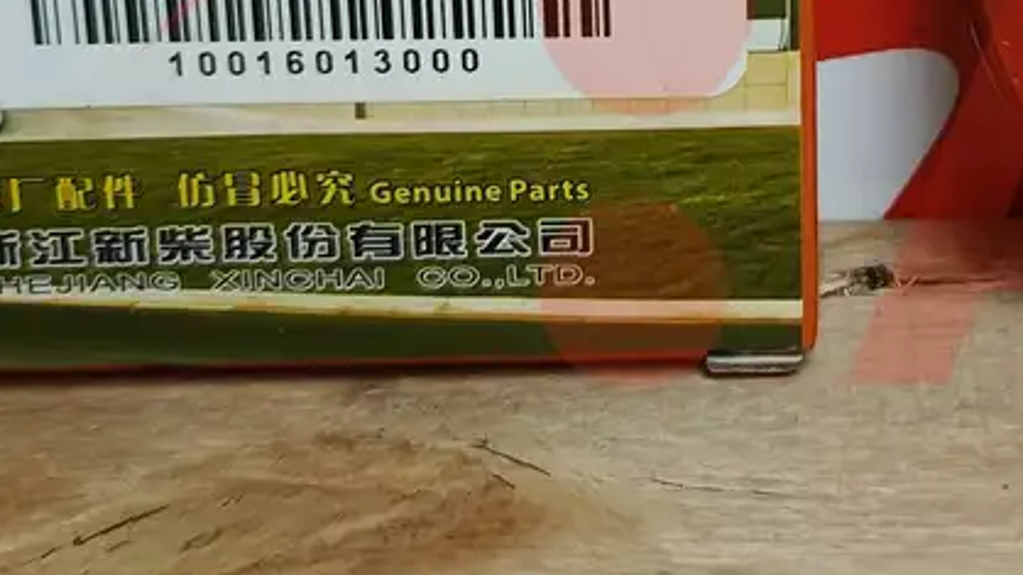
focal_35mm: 75
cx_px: 981
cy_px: -228
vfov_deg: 15.2
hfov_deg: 26.9
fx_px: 2034
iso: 50
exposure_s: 1/156
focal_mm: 5.24
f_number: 1.7
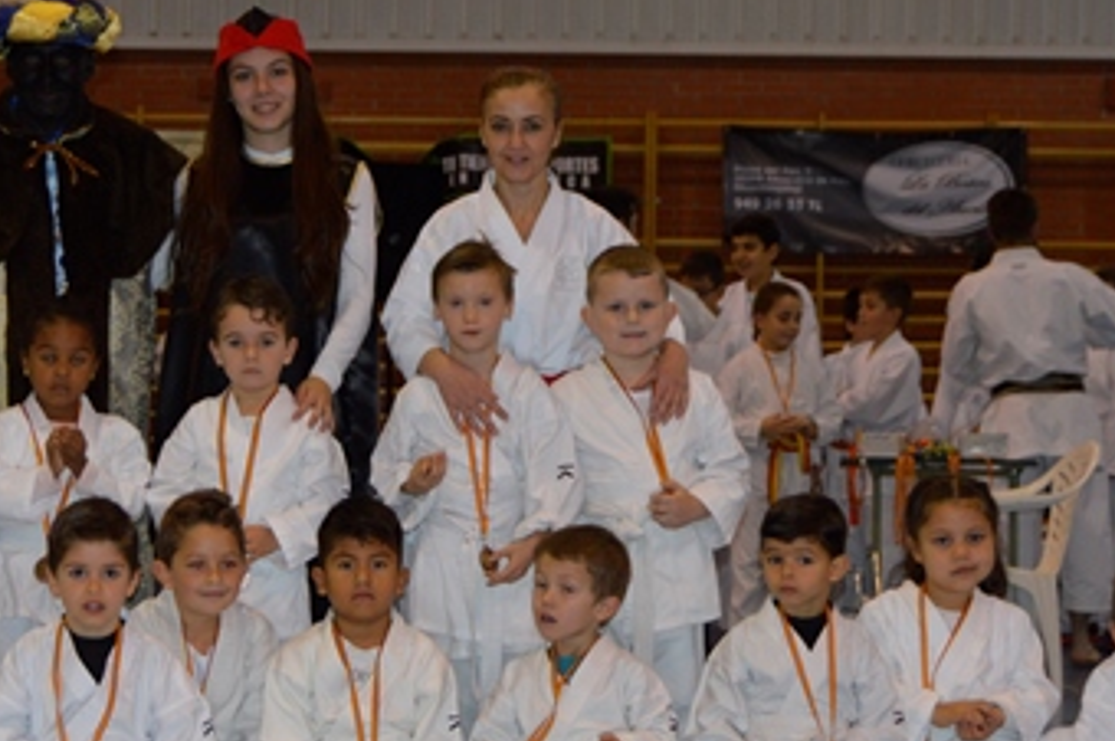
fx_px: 3496
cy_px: 423
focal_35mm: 113
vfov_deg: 12.1
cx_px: 272
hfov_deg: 18.0
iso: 640
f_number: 5
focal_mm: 40
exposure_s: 1/60
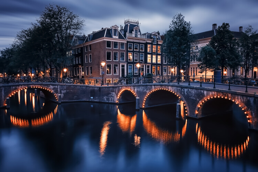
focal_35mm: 28
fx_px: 201
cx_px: 129
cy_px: 86
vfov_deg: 46.5
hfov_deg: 65.4
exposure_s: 30
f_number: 16
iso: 64
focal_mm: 28
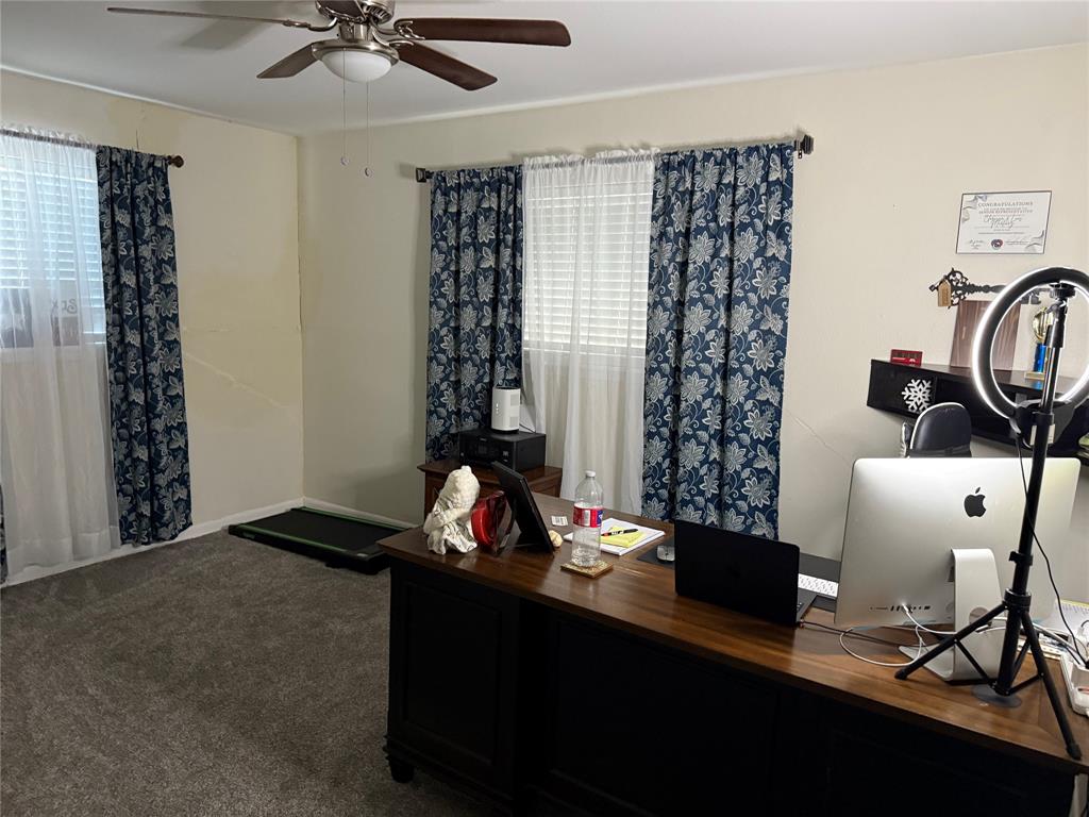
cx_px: 544
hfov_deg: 71.6
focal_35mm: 24
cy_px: 408
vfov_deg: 56.8
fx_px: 755
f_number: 1.78
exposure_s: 1/40
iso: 640
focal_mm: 6.76
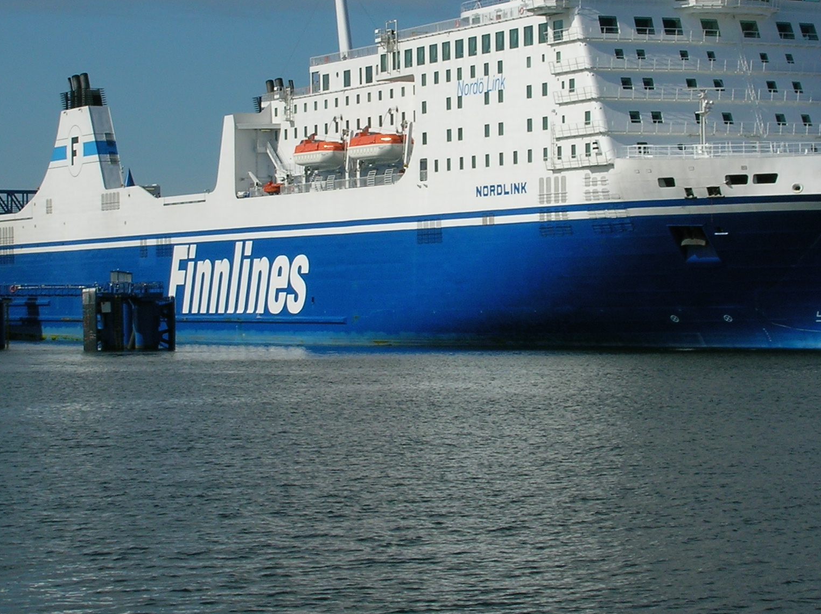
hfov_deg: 16.8
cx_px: 457
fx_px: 2773
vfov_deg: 12.6
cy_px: 200
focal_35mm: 117
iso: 50
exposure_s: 1/510
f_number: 6.9
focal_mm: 13
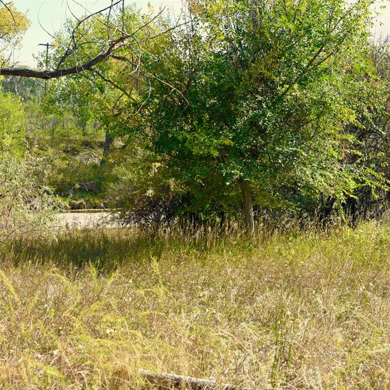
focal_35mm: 64
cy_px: 195
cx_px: 114
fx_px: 816
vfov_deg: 26.9
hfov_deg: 26.6
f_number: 8
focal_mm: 50
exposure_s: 1/250
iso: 220
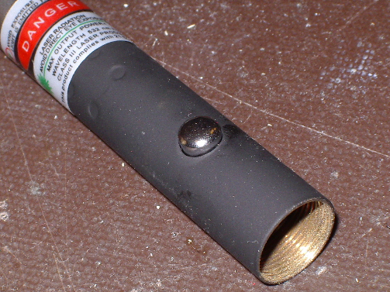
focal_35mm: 145
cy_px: 123
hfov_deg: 13.6
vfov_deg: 10.2
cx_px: 154
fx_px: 1633
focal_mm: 17.4
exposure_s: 1/125
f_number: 9
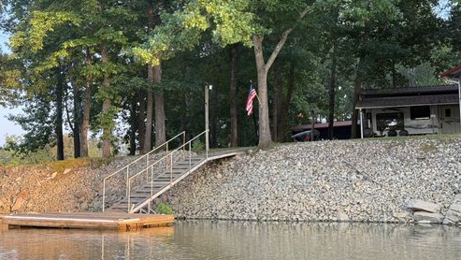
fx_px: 648
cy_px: 114
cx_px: 229
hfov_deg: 39.1
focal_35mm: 53
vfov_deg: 22.7
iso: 64
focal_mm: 6.76
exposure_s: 1/184
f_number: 1.78
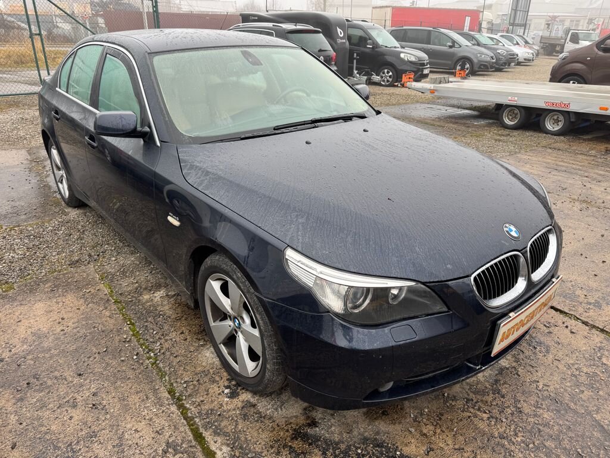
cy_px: 229
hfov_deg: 71.6
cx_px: 305
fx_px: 423
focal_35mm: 24
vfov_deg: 56.8
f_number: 1.78
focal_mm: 6.76
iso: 64
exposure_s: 1/176
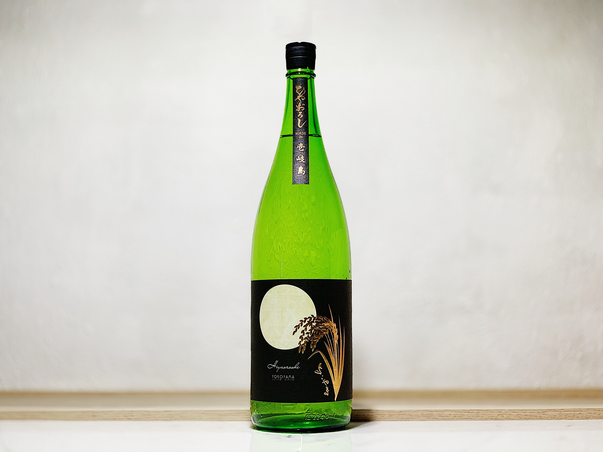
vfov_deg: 28.0
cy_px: 226
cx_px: 302
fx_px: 906
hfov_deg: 36.8
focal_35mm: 52
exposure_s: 1/100
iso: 100
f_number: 2.4
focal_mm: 6
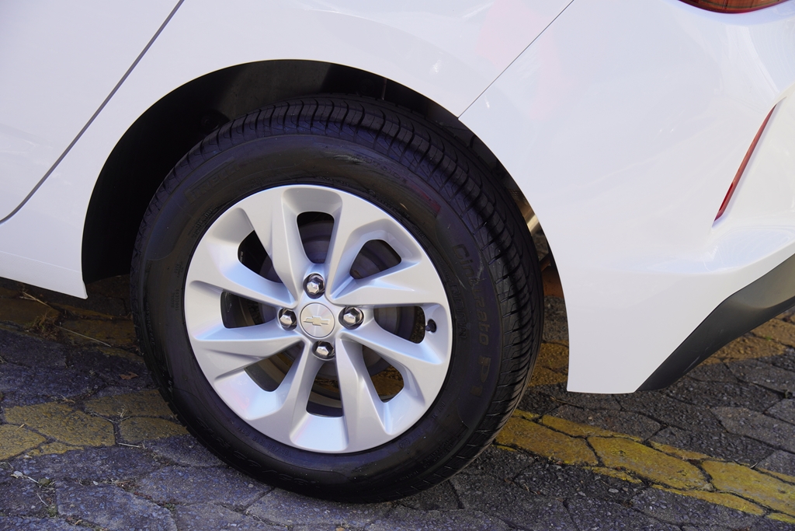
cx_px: 398
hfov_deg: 24.2
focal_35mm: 84
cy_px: 266
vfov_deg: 16.3
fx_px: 1855
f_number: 5.6
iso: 100
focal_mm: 56
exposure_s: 1/125
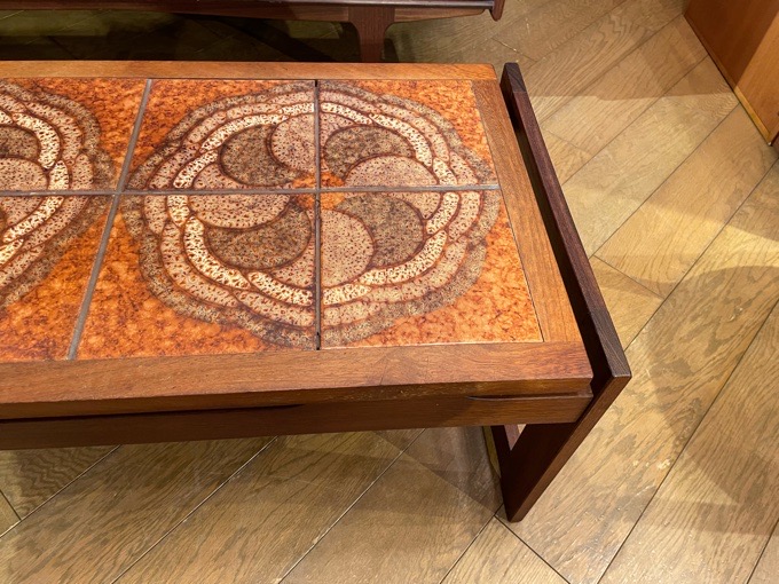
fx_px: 585
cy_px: 292
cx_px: 390
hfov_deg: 67.3
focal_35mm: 26
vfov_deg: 53.1
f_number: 1.6
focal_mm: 4.2
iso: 320
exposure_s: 1/60
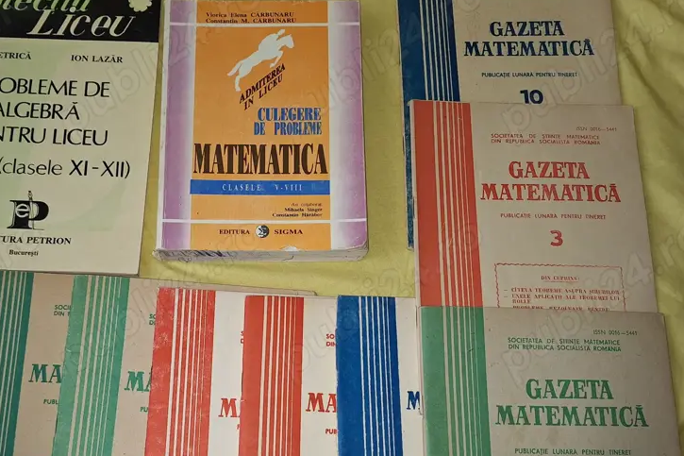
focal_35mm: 33
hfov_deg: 56.7
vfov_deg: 39.3
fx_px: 627
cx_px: 270
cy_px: 315
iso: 40
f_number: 1.8
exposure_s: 1/50
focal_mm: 5.54
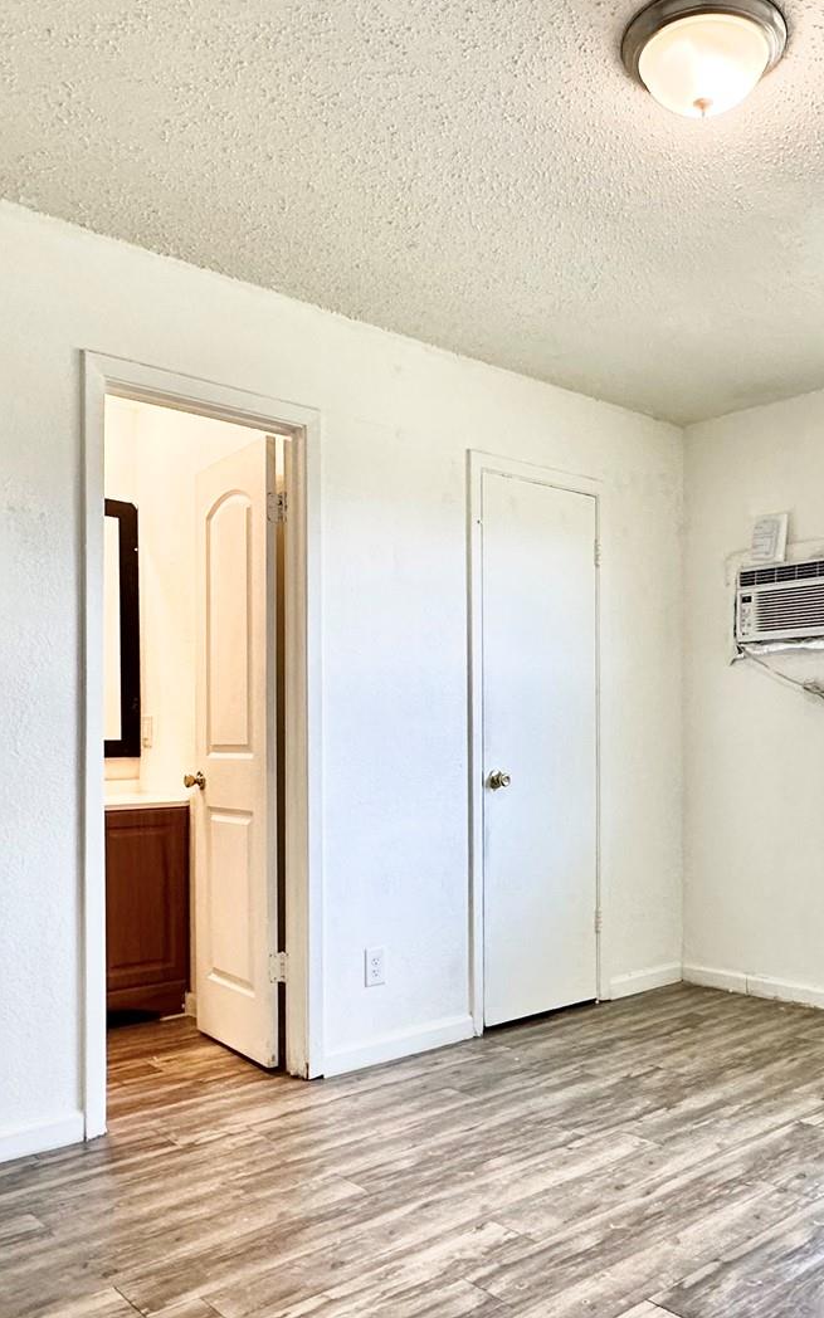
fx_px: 1042
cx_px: 542
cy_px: 756
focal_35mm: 29
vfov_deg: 64.3
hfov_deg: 42.6
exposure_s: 1/120
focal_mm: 2.22
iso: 200
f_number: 2.2
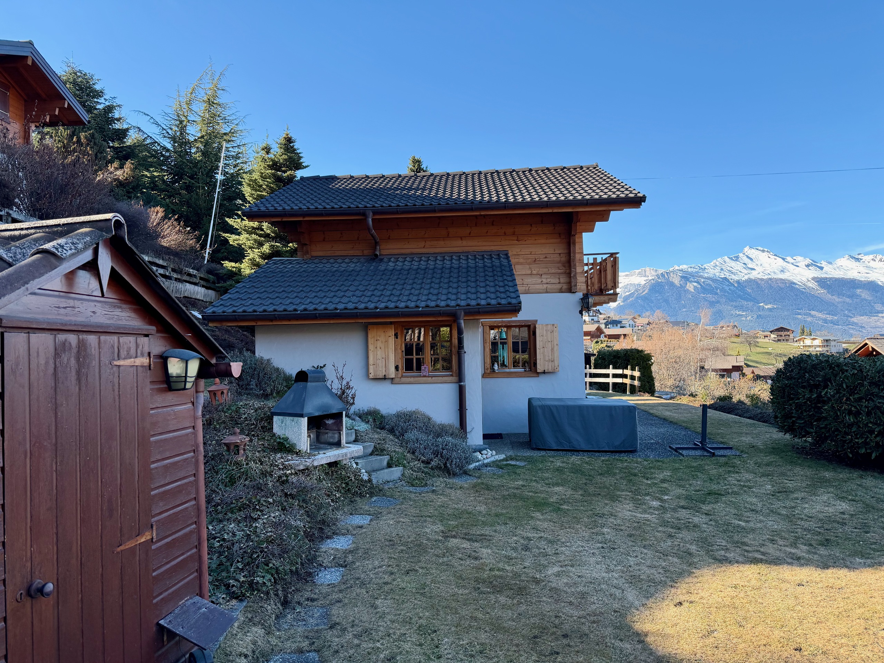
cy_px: 332
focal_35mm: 24
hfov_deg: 71.6
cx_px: 442
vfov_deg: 56.8
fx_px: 613
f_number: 1.78
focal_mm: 6.76
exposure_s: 1/1727
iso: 100
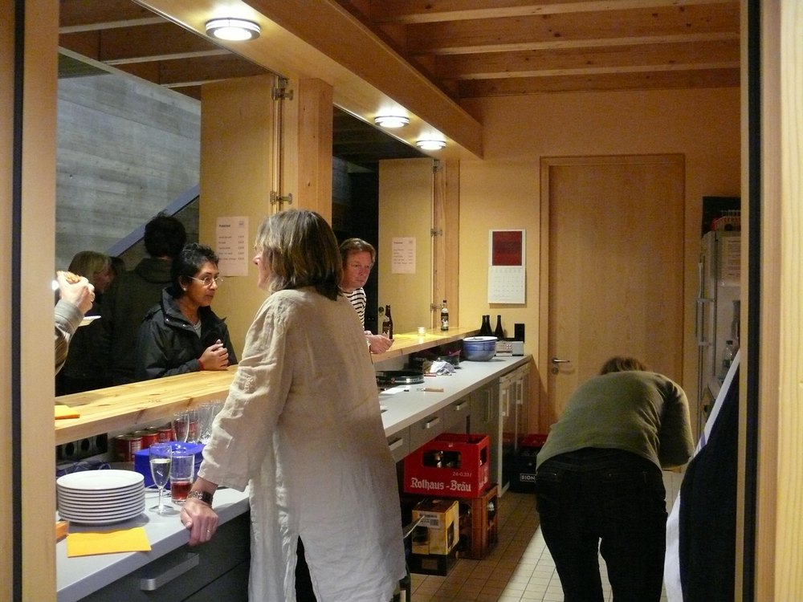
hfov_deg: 50.1
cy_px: 301
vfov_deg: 38.7
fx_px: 858
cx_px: 402
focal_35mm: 37
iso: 800
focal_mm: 7.9
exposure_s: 1/25
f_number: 2.8
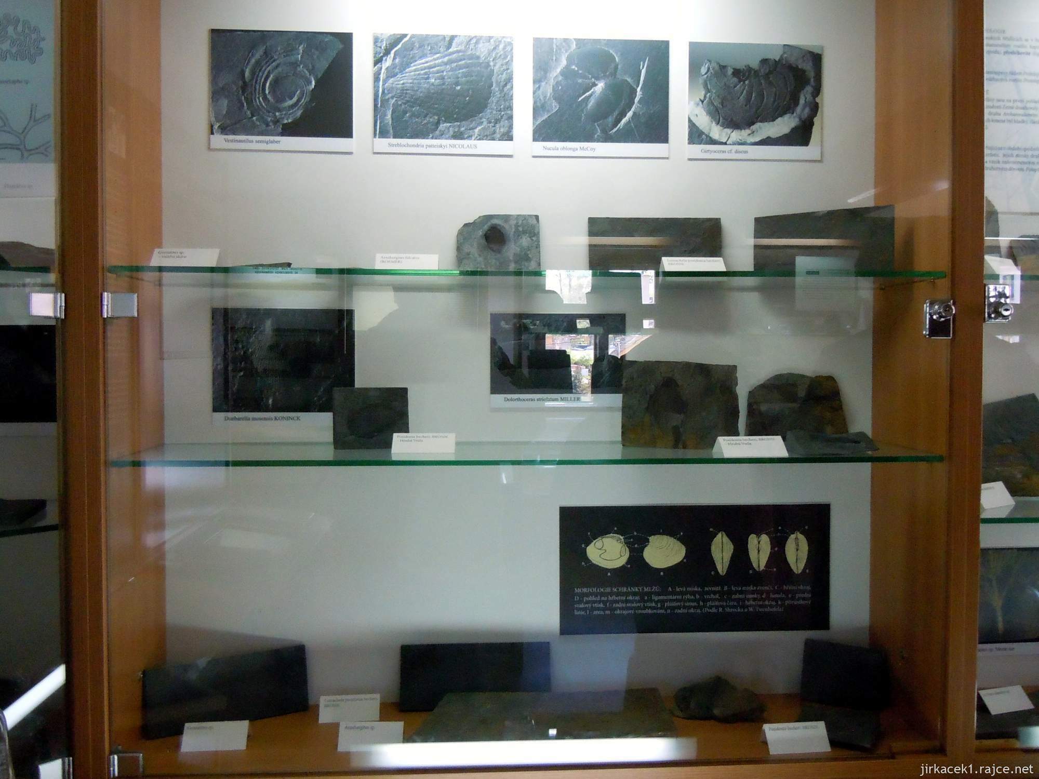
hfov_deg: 60.0
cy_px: 390
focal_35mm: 30
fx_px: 900
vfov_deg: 46.8
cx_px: 520
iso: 800
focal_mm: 5.4
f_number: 3.5
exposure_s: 1/80
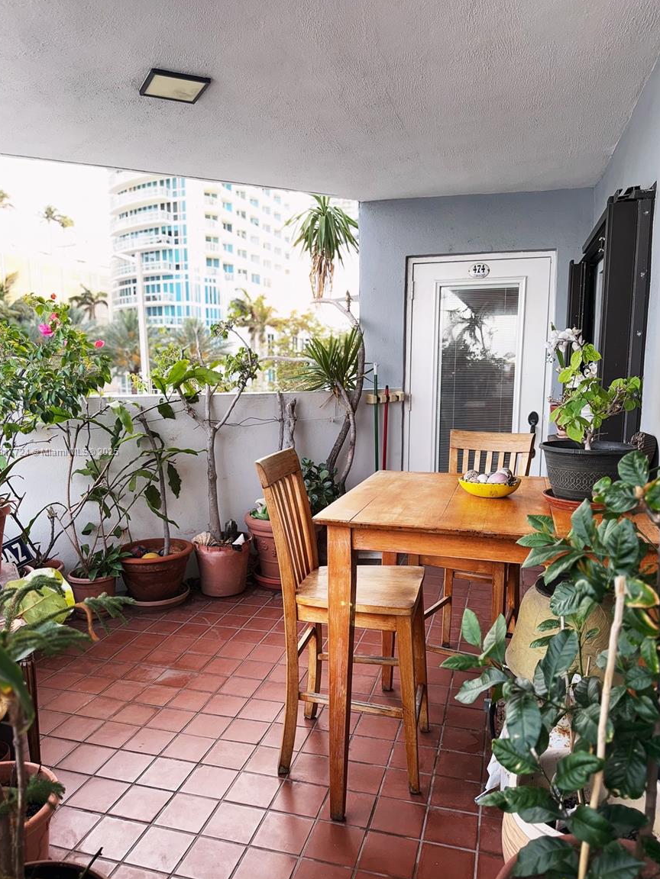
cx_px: 322
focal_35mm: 25
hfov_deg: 54.9
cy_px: 452
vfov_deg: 69.4
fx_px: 636
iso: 100
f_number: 1.78
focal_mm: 6.76
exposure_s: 1/49
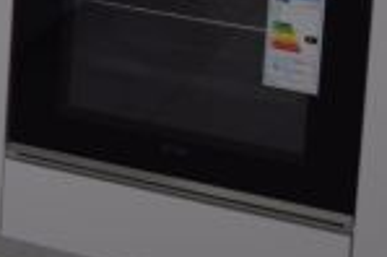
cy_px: -447
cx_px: -405
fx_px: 3415
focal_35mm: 318
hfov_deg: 6.3
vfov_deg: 4.2
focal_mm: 35
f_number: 4.5
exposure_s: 1/80
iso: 400
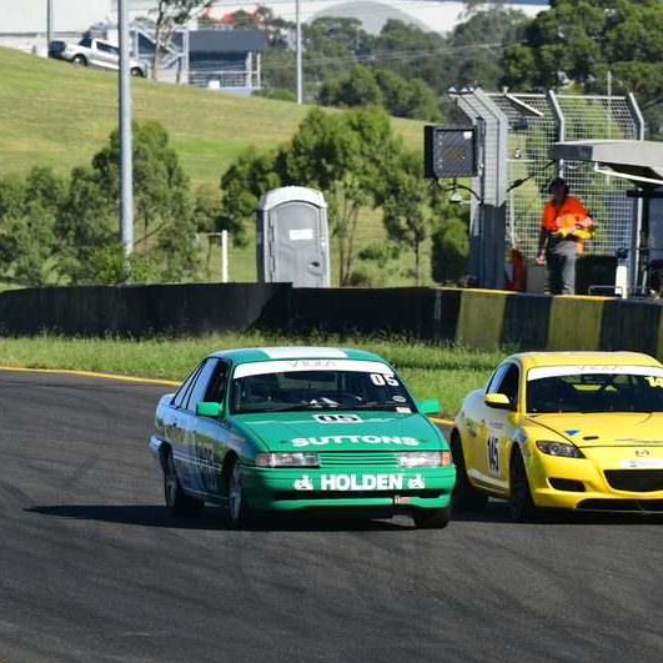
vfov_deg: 3.1
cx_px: 345
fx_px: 12070
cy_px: 332
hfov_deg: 3.1
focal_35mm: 557
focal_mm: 290
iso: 500
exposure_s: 1/640
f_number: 11
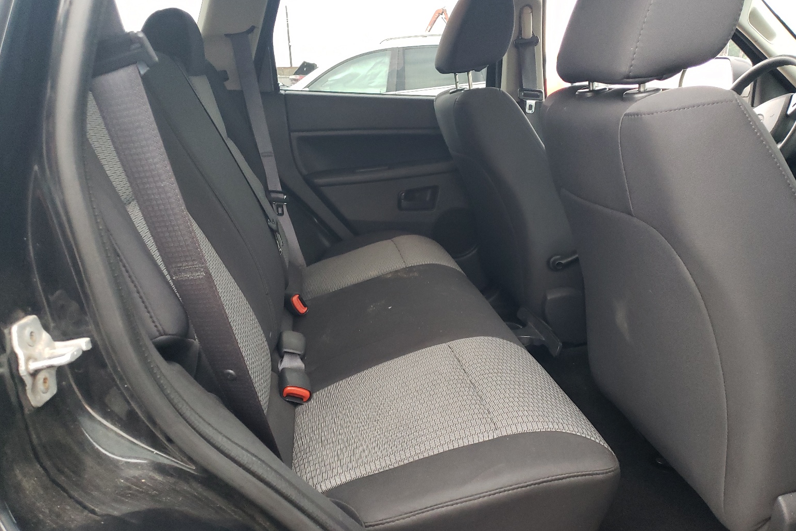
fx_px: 619
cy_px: 266
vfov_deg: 46.4
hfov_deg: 65.5
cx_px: 409
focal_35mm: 28
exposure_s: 1/50
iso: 301
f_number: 1.5
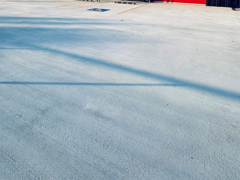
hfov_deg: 59.2
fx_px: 208
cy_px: -7
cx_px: 91
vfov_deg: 40.0
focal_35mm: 30
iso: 40
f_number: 2.2
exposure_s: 1/1006
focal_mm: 2.22
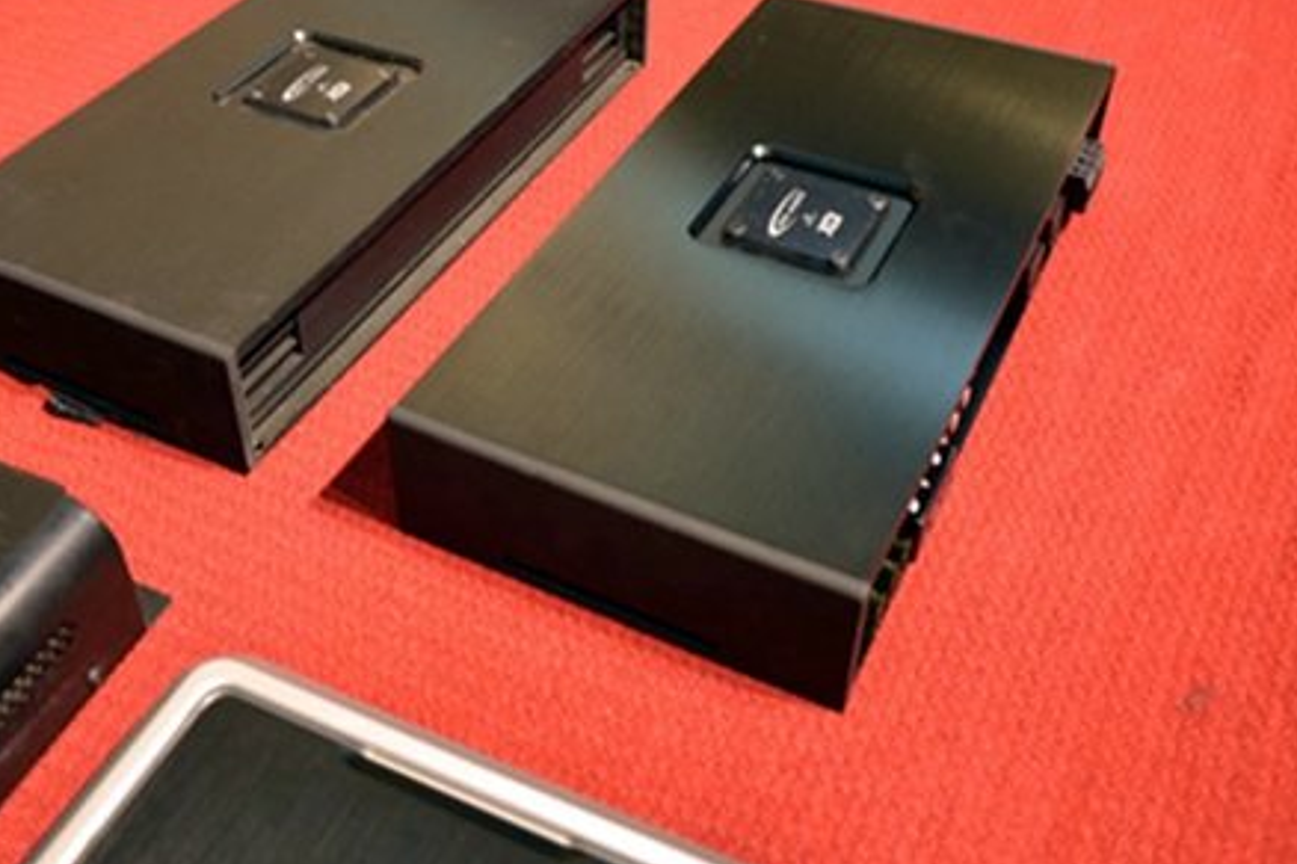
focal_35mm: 40
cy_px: 317
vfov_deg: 33.2
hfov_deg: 48.2
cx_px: 527
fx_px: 1441
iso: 125
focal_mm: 18
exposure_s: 1/4
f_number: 3.5
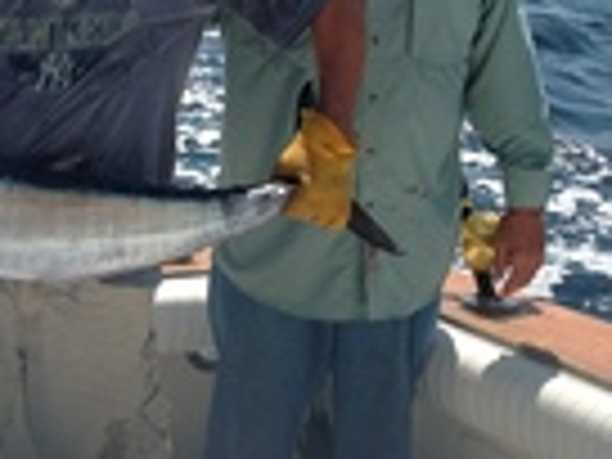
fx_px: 1821
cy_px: 196
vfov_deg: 14.4
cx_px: 104
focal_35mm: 103
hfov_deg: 18.9
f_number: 2.4
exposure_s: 1/1592
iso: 80
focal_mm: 4.28
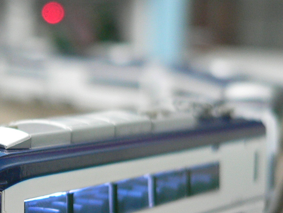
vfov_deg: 9.4
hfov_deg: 12.5
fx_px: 1284
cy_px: 196
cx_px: 25
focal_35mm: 157
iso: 200
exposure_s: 1/15
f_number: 2.8
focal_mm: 12.4
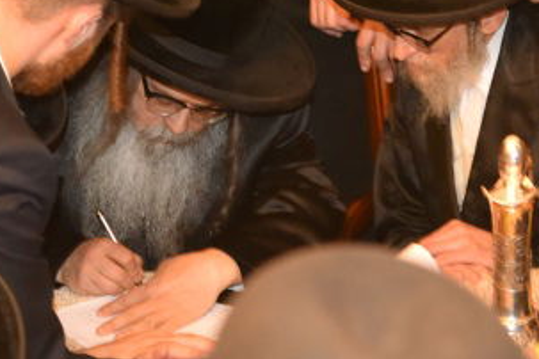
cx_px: 343
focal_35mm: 162
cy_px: 298
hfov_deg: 12.7
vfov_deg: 8.5
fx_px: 2425
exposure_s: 1/80
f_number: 3.2
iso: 3200
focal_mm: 48
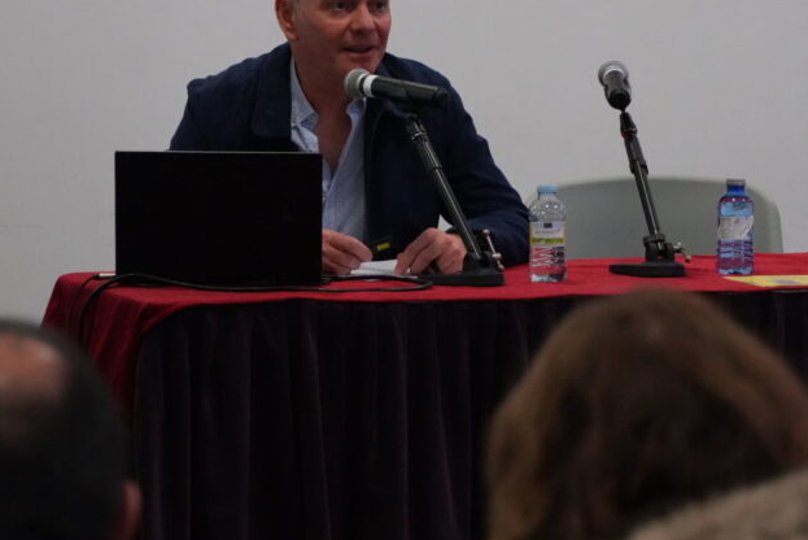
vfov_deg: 4.9
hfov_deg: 7.3
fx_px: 6310
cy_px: 262
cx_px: 392
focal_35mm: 281
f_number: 5.6
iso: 4000
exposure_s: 1/125
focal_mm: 114
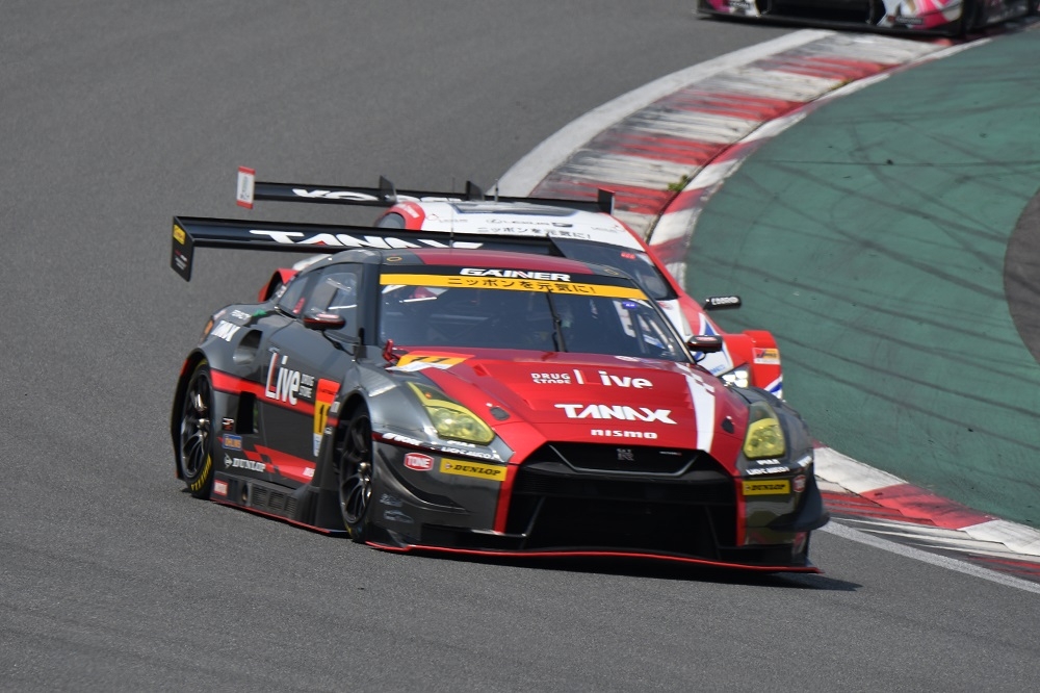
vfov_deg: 2.3
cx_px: 520
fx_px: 17327
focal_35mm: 600
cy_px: 346
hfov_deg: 3.4
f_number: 9
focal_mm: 400
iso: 100
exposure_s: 1/1000
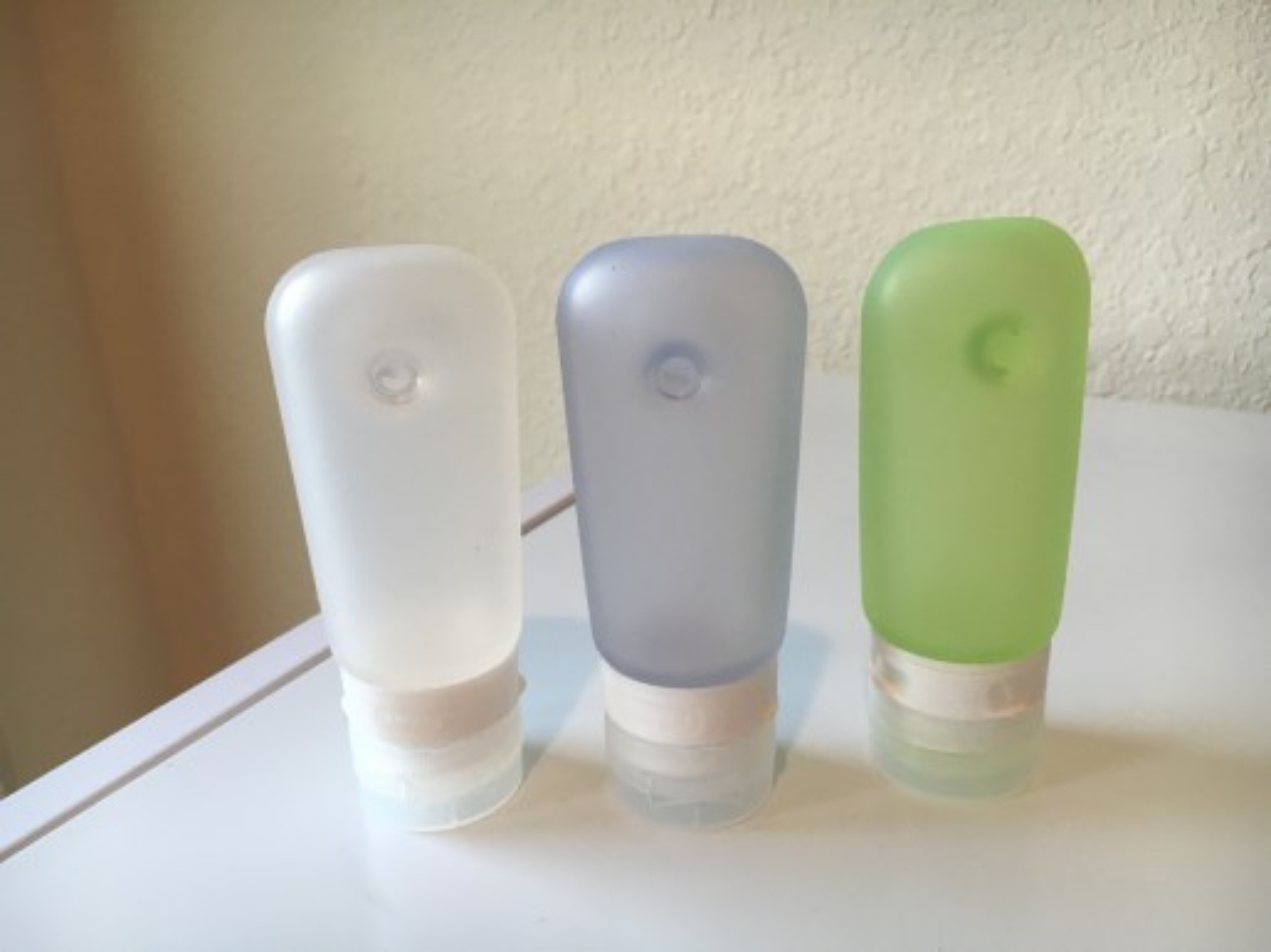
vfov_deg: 48.2
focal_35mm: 29
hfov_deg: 61.7
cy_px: 476
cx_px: 636
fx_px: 1065
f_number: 2.2
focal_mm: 4.15
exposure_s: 1/30
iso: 32
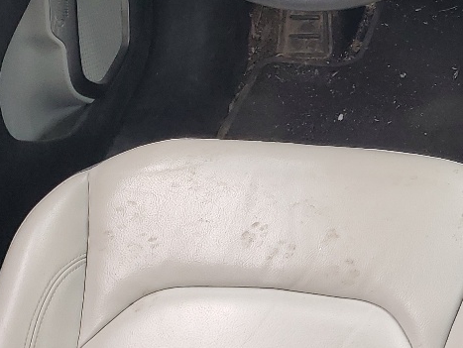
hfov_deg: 20.3
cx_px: 591
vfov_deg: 16.6
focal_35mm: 89
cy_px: 98
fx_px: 1191
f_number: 1.5
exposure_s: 1/182
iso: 50
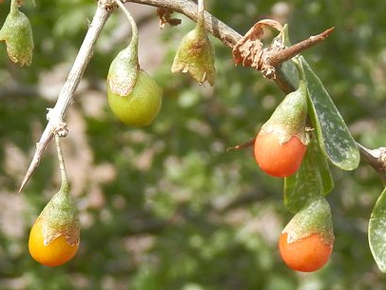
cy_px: 67
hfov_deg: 15.1
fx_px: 1450
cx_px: 135
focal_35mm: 130
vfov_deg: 11.4
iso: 80
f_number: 4.4
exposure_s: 1/250
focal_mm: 11.9
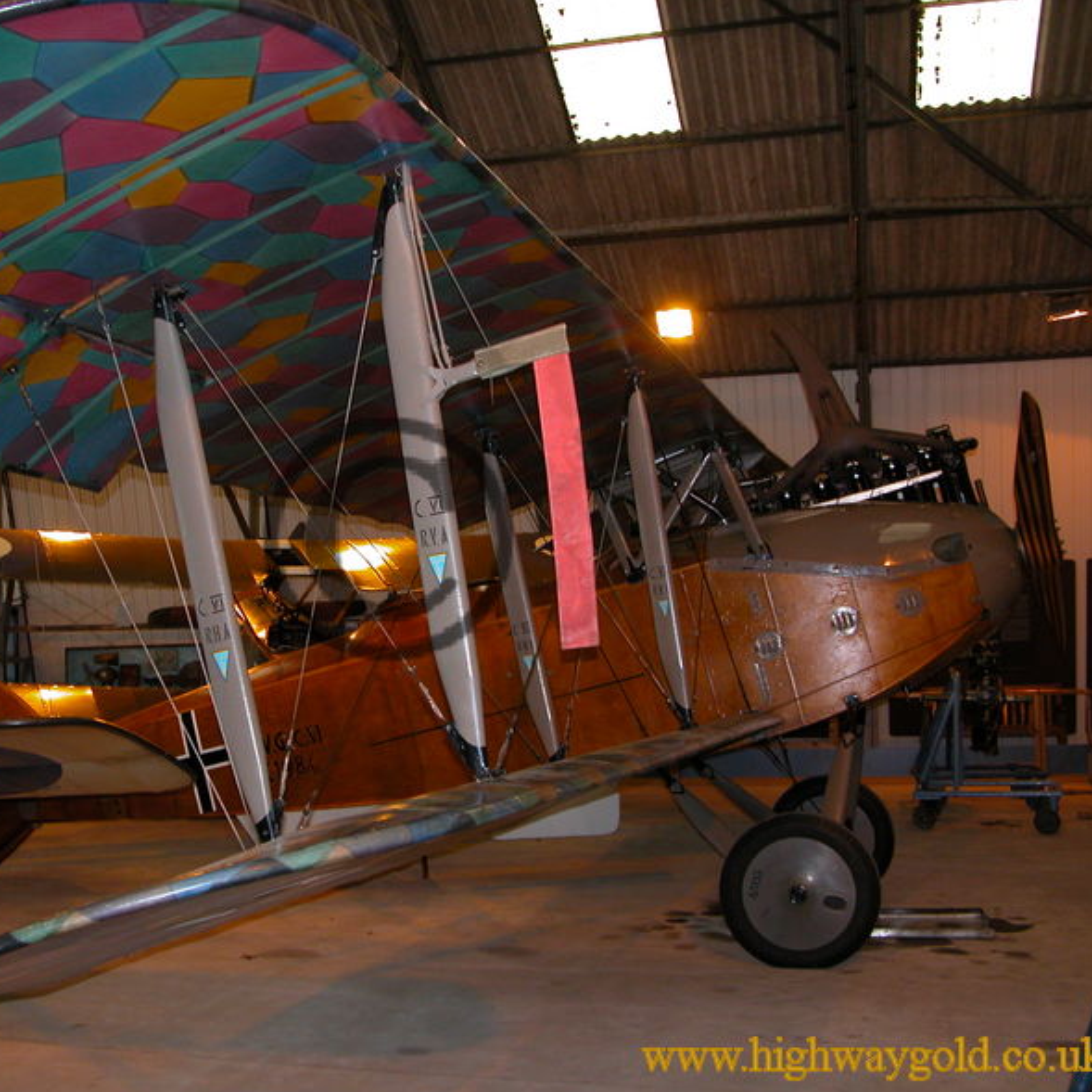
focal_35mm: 42
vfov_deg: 40.0
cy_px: 540
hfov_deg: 39.7
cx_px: 387
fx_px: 1499
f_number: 2.8
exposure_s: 1/60
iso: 200
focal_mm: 8.9
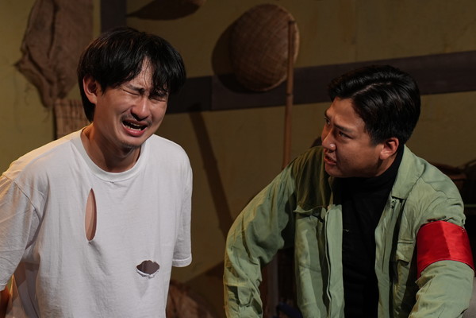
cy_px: 159
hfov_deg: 18.3
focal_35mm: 112
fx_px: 1481
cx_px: 238
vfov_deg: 12.2
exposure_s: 1/200
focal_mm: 75
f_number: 4.5
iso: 800
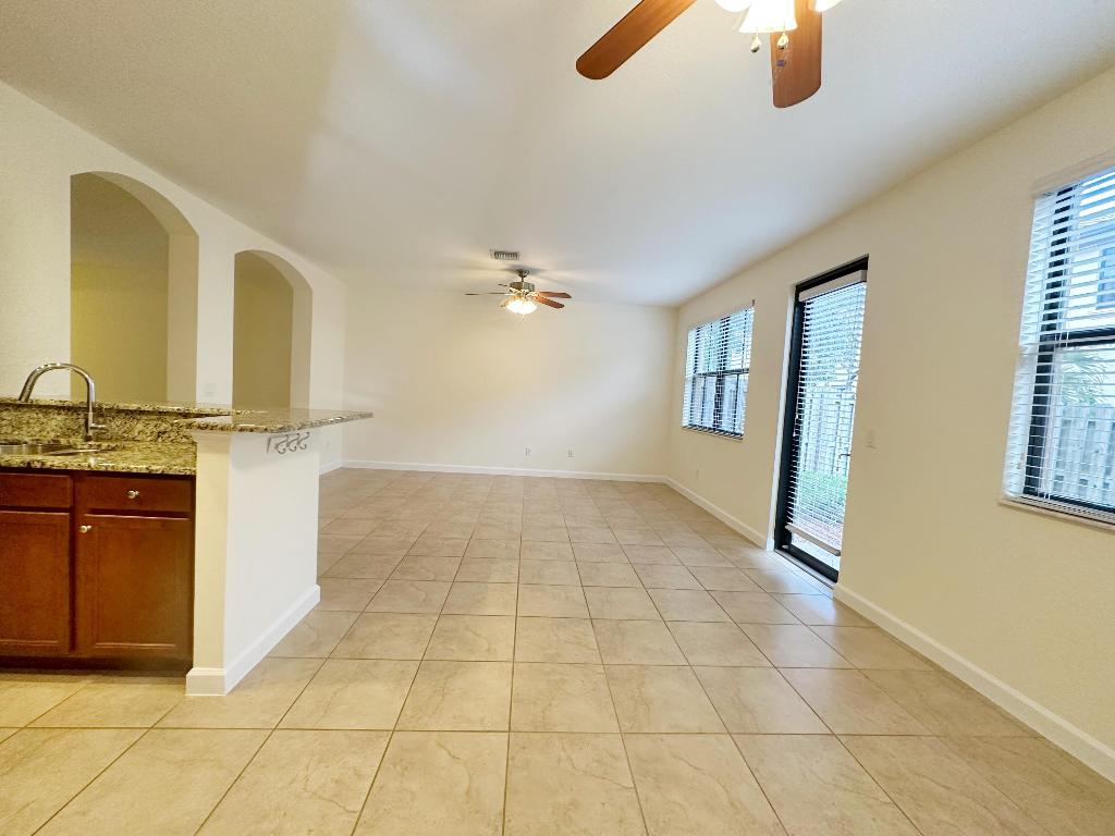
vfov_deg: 85.7
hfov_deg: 102.1
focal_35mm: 14
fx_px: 451
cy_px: 418
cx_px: 558
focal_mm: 2.22
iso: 200
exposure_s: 1/60
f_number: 2.2
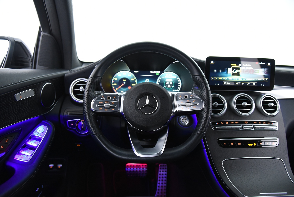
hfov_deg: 73.7
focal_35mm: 24
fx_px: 196
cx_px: 147
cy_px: 98
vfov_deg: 53.2
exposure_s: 1/20
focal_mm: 24
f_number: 4
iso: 4000
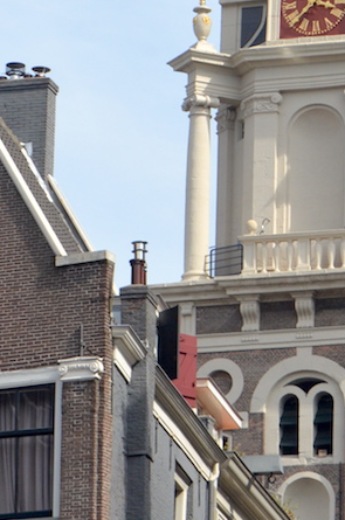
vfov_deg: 9.2
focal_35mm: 222
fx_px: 3209
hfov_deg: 6.1
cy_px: -13
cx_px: 376
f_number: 13
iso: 800
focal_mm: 55
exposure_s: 1/640
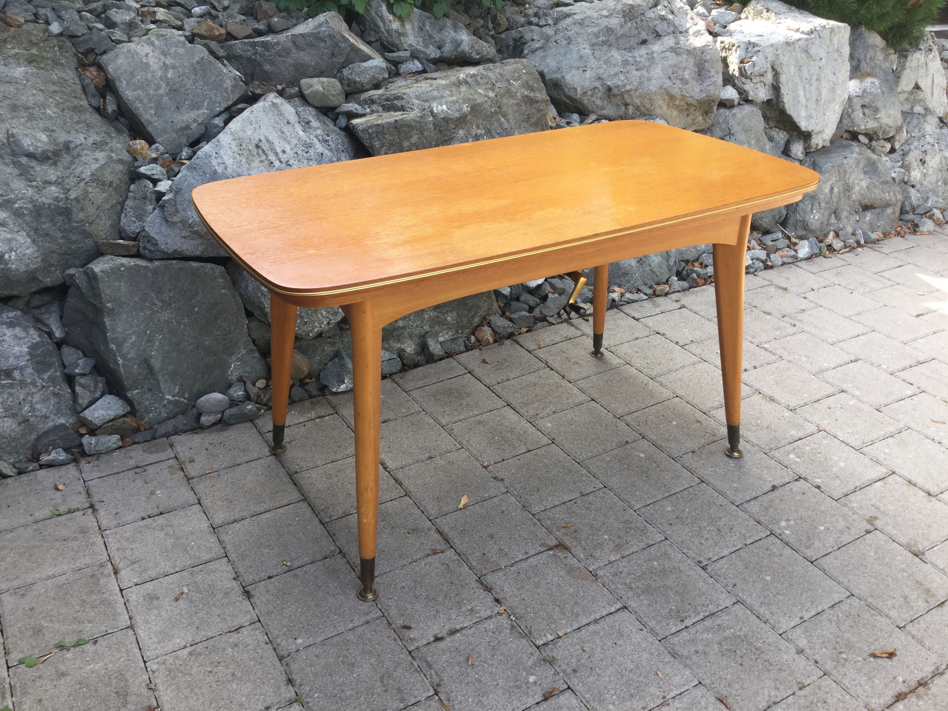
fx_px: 849
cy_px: 356
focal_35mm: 31
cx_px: 474
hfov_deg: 58.4
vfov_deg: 45.4
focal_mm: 3.3
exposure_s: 1/105
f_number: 2.4
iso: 25
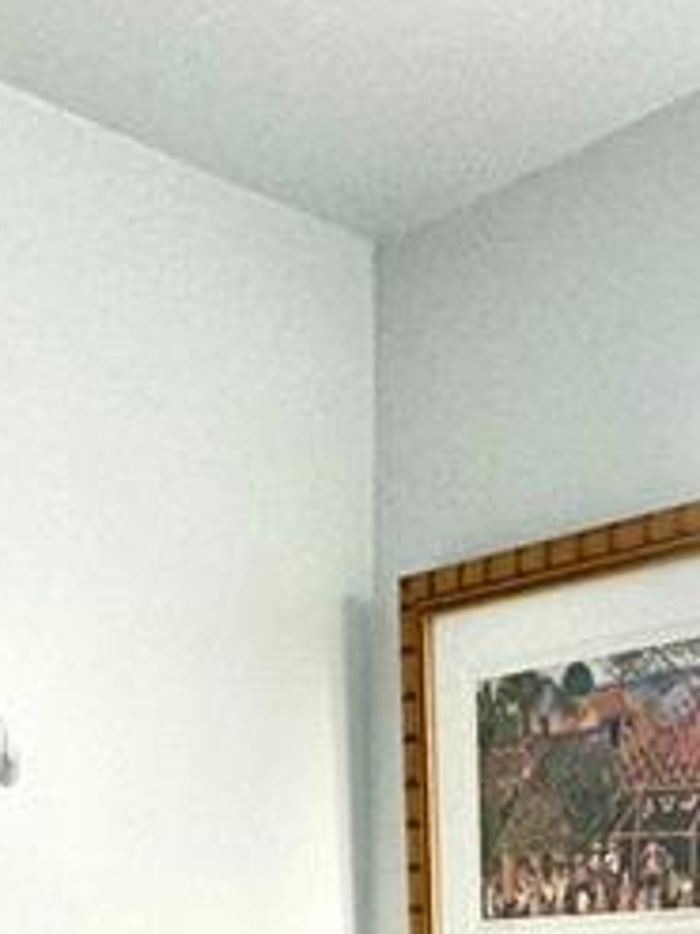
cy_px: 1418
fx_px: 1835
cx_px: 590
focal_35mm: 68
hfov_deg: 21.3
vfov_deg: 22.9
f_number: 2.2
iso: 125
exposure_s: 1/120
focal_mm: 2.22
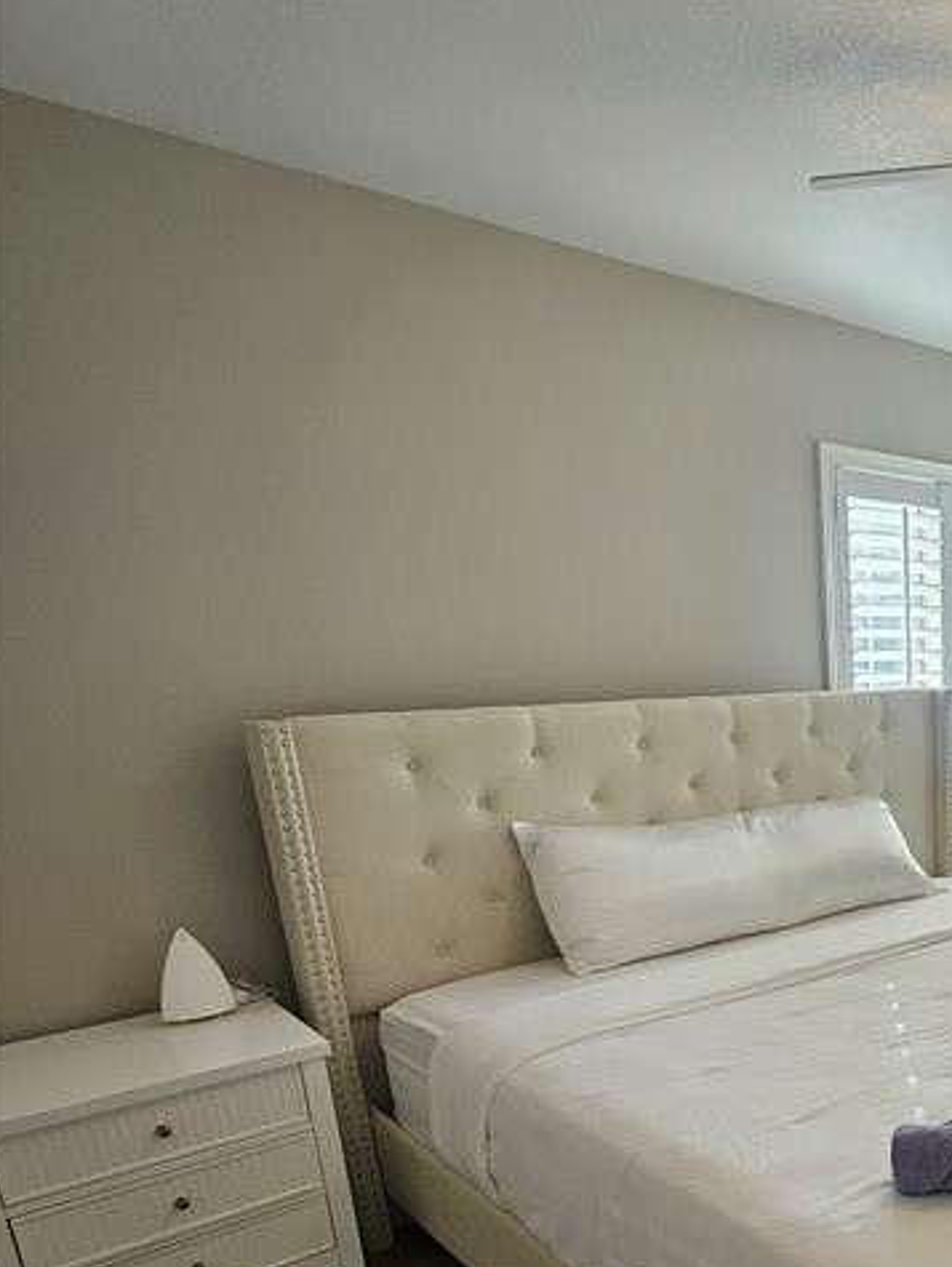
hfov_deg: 41.4
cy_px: 1003
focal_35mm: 28
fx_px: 1025
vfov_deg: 58.8
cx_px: 1008
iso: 100
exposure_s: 1/60
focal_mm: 1.74
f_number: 2.2
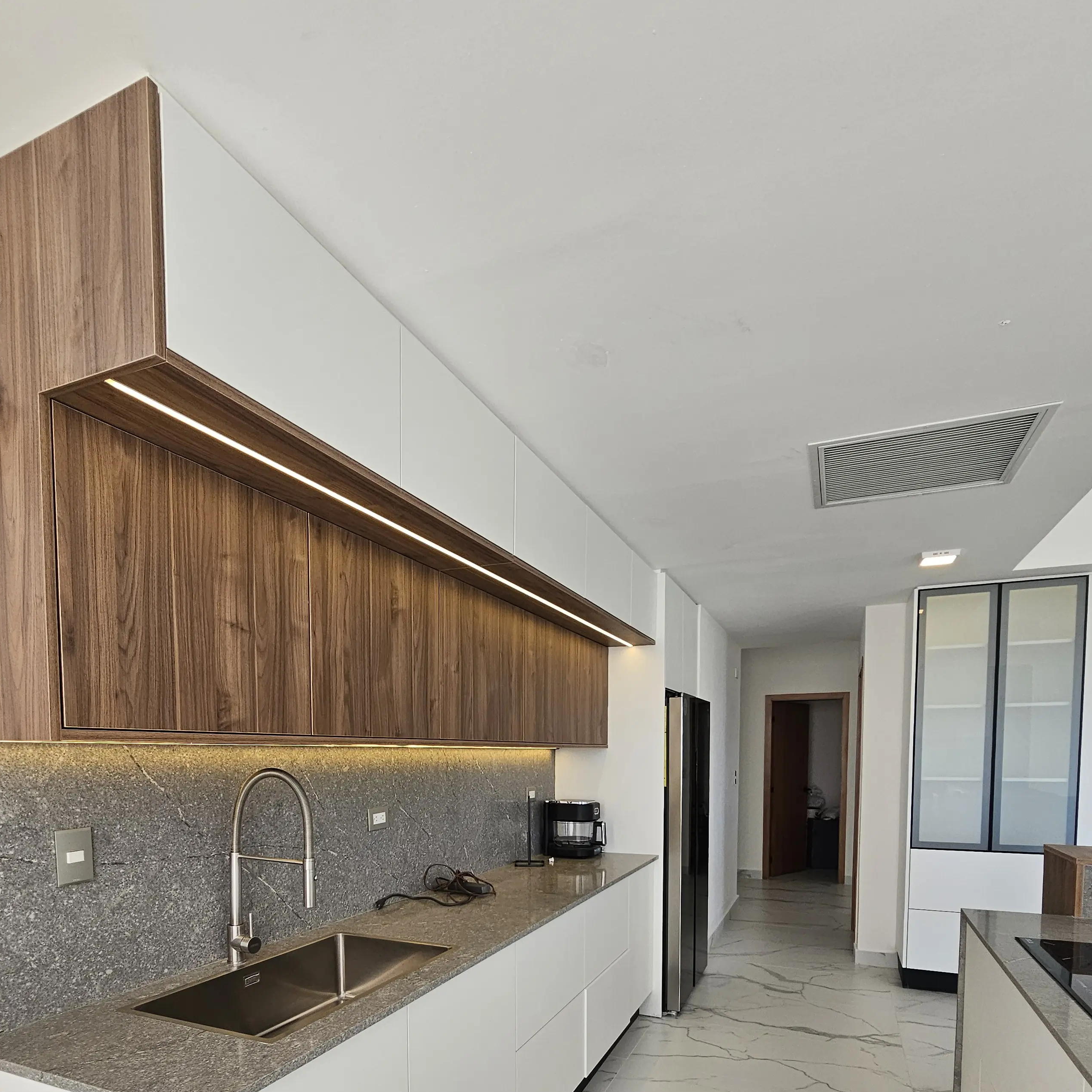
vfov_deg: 75.5
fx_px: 642
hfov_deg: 80.6
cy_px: 804
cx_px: 513
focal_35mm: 18
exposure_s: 1/210
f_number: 2.2
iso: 80
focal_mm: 2.2
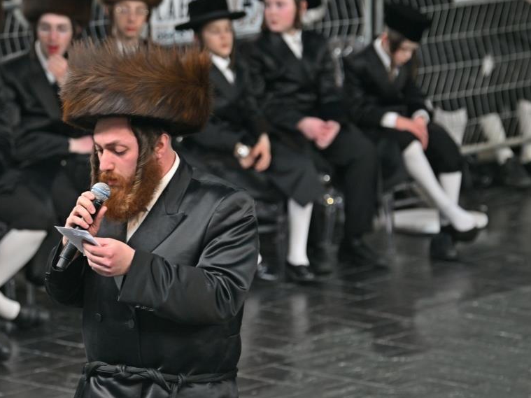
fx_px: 3880
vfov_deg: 5.9
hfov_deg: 7.8
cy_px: 214
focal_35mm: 253
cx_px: 198
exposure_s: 1/125
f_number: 2.8
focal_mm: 130
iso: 160
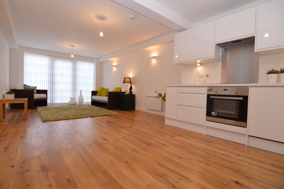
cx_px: 142
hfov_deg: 95.0
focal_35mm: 16
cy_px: 94
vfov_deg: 72.0
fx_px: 130
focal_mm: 11
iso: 400
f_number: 4
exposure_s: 1/60
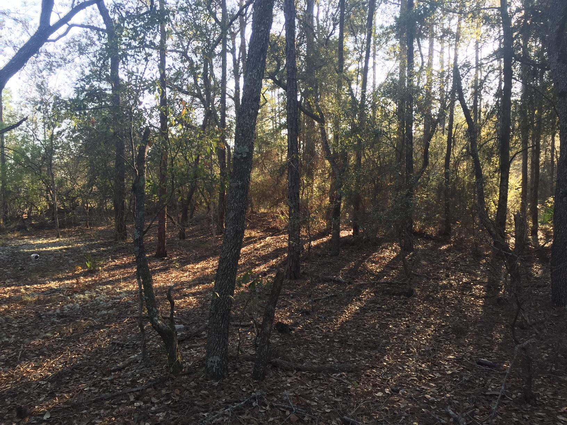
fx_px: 475
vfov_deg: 48.2
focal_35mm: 29
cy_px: 212
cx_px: 284
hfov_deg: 61.7
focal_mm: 4.15
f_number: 2.2
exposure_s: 1/120
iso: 50
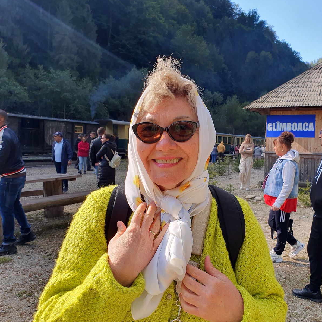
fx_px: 326
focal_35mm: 31
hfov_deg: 51.6
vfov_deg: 52.5
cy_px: 159
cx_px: 212
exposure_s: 1/423
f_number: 2.4
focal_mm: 4.3
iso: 50
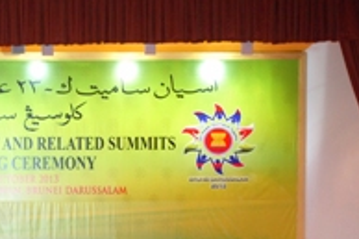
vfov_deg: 16.0
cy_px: 254
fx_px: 827
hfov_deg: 23.6
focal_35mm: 83
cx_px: 11
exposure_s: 1/60
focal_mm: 24
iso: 640
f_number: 4
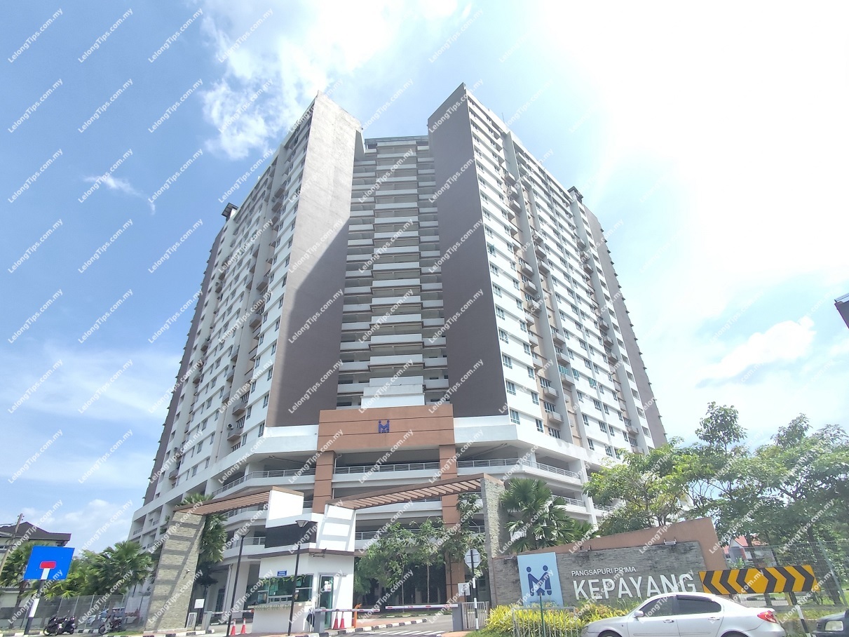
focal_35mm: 16
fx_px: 392
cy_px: 318
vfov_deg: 78.1
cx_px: 424
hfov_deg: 94.5
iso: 50
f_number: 2.2
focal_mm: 1.65
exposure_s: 1/1263
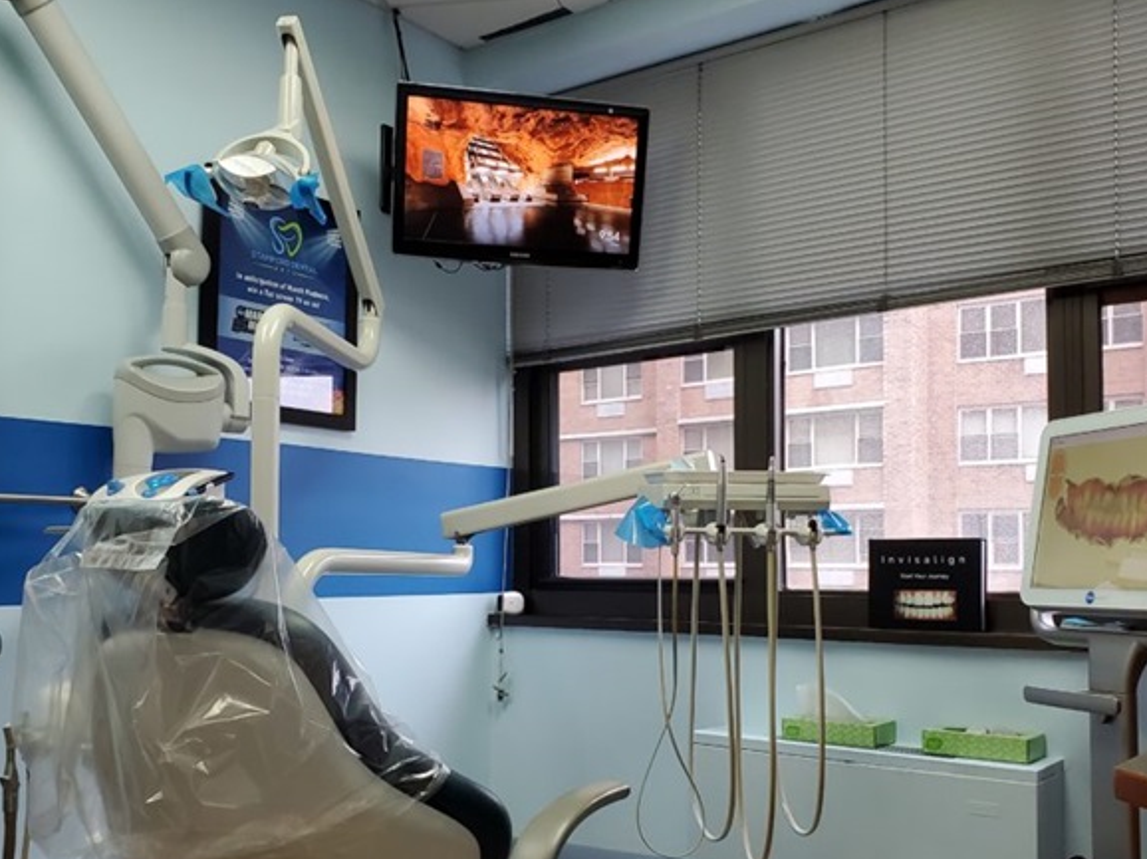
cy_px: 524
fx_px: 1192
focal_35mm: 36
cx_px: 589
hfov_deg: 51.4
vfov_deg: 39.4
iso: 320
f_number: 2.4
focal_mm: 4.3
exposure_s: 1/120
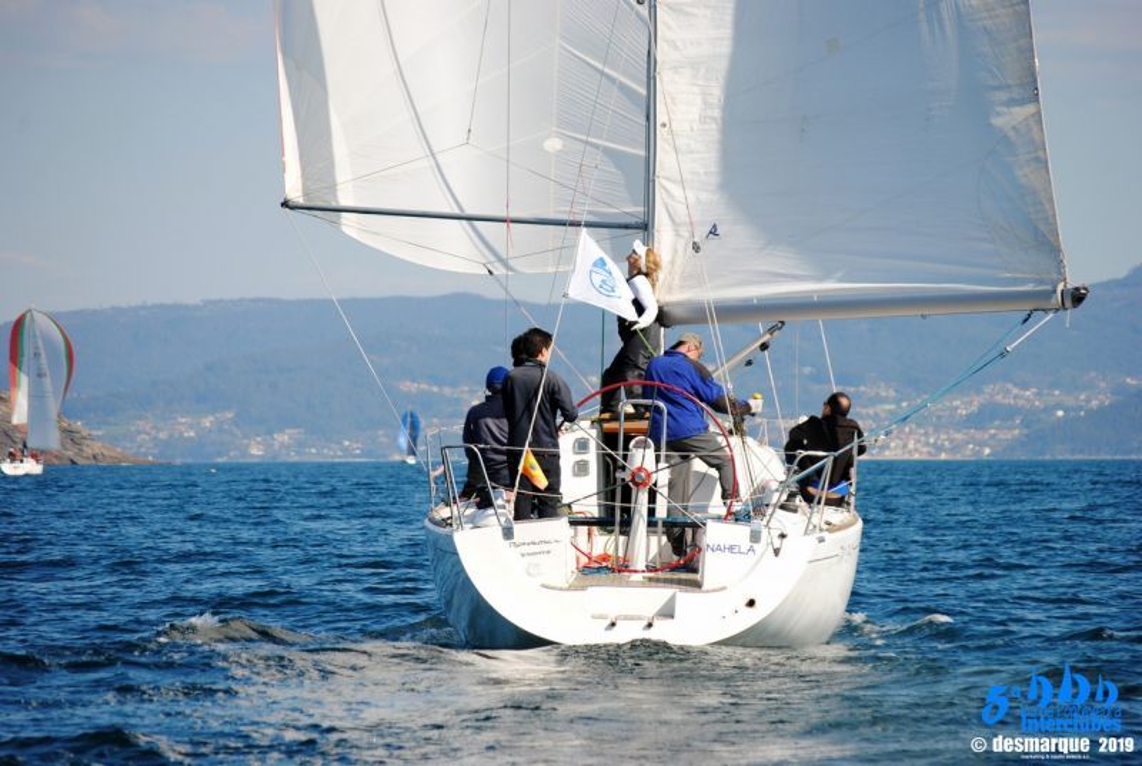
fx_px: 5817
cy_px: 383
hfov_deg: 11.2
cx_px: 571
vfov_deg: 7.5
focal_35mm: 183
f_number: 5.6
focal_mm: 122
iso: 100
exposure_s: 1/500
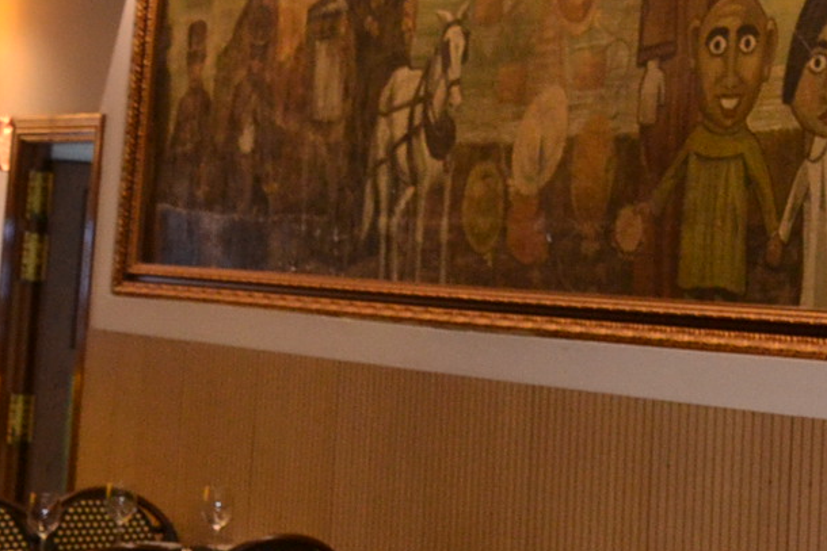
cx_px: 1490
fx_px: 2344
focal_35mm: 102
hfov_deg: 16.7
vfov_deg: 13.2
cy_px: -30
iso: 1100
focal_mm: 18
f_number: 3.5
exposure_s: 1/60
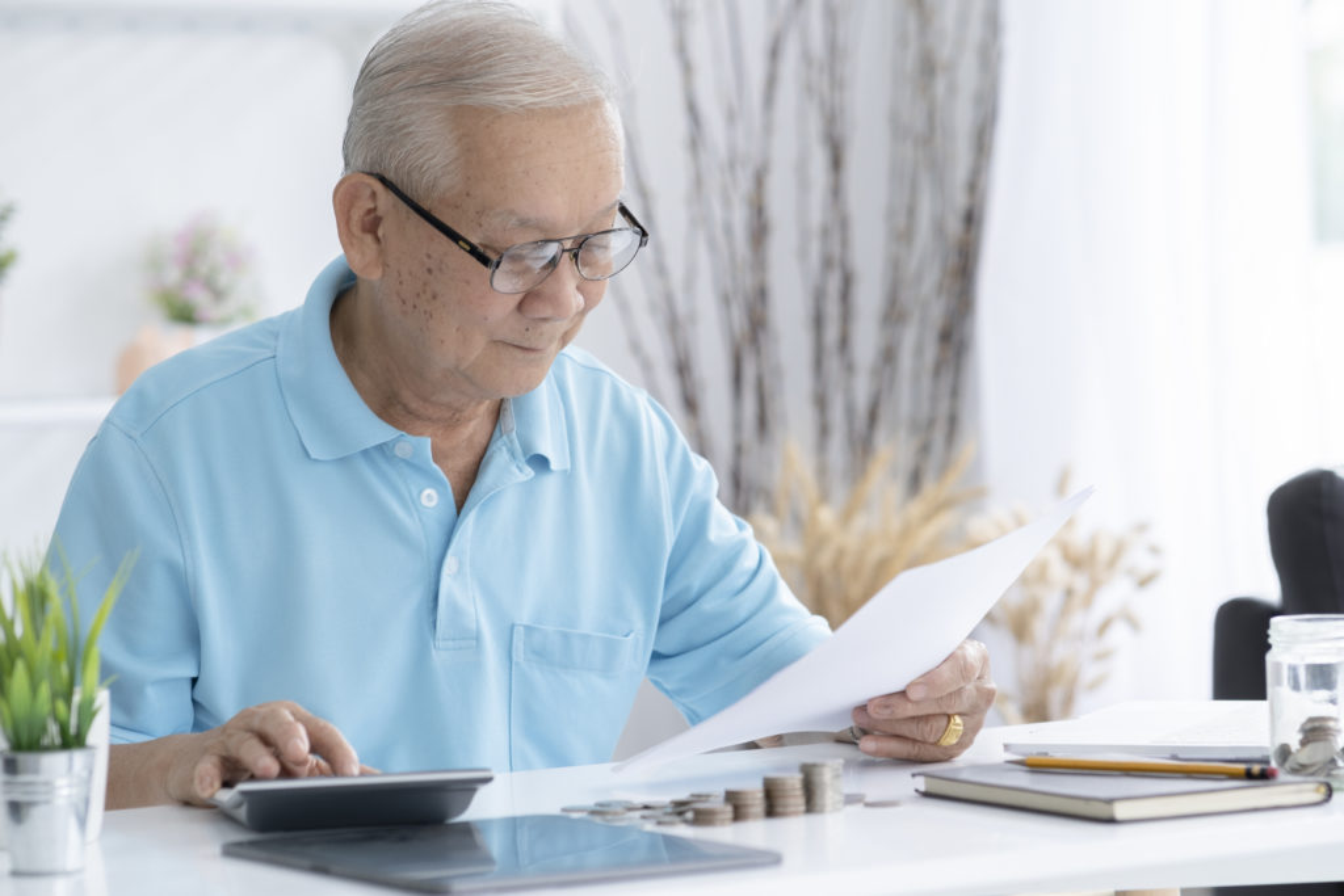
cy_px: 448
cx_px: 672
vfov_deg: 10.7
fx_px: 4779
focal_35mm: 128
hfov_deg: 16.0
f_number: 3.2
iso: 200
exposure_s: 1/100
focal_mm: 85
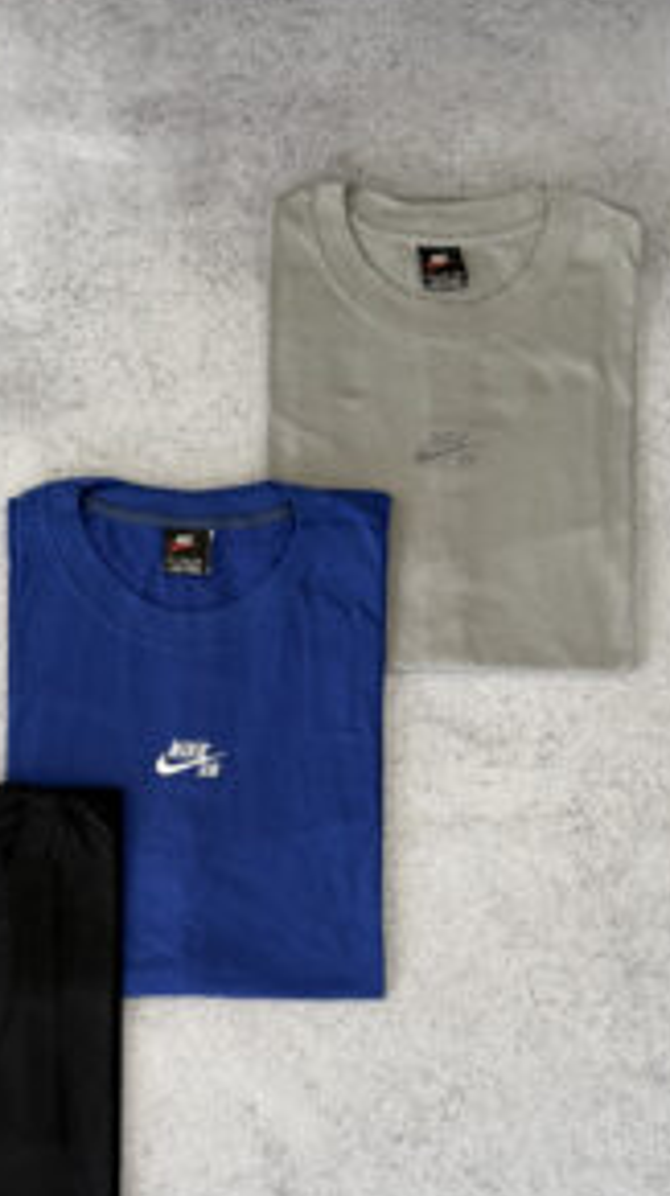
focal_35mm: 36
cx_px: 197
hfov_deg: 32.3
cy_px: 793
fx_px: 1141
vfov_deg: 54.3
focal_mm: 6.76
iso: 250
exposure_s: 1/60
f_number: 1.78
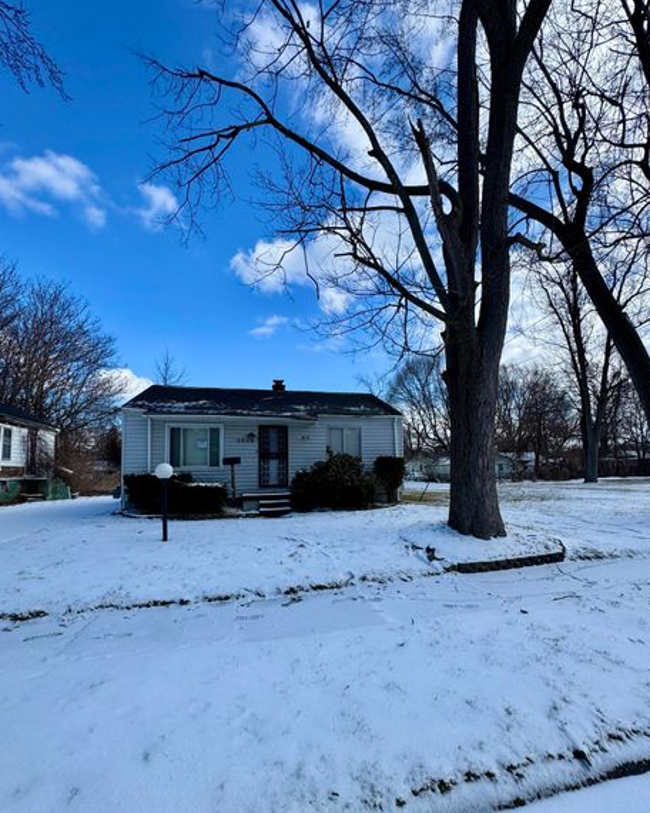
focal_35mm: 16
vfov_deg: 92.8
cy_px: 449
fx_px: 385
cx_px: 355
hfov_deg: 80.2
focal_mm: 2.22
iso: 50
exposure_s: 1/2146
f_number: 2.2
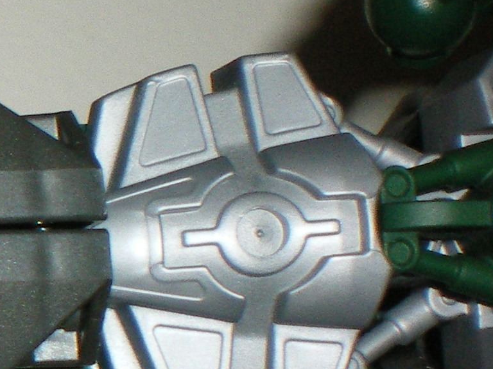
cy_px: 228
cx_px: -519
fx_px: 2179
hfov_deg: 11.5
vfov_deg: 9.7
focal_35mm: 153
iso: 200
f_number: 4.6
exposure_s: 1/50
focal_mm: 6.3
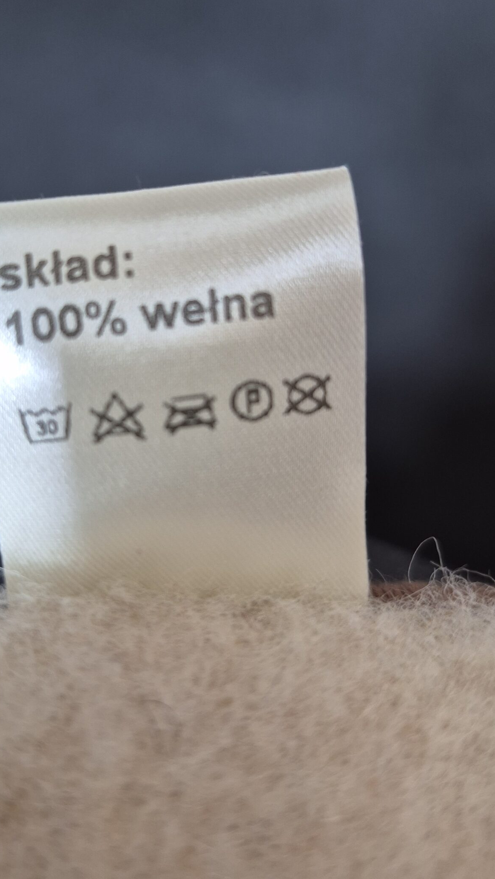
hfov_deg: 37.6
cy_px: 384
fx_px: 723
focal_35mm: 31
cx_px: 186
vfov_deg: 62.4
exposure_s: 1/100
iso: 160
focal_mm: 5.4
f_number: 1.8
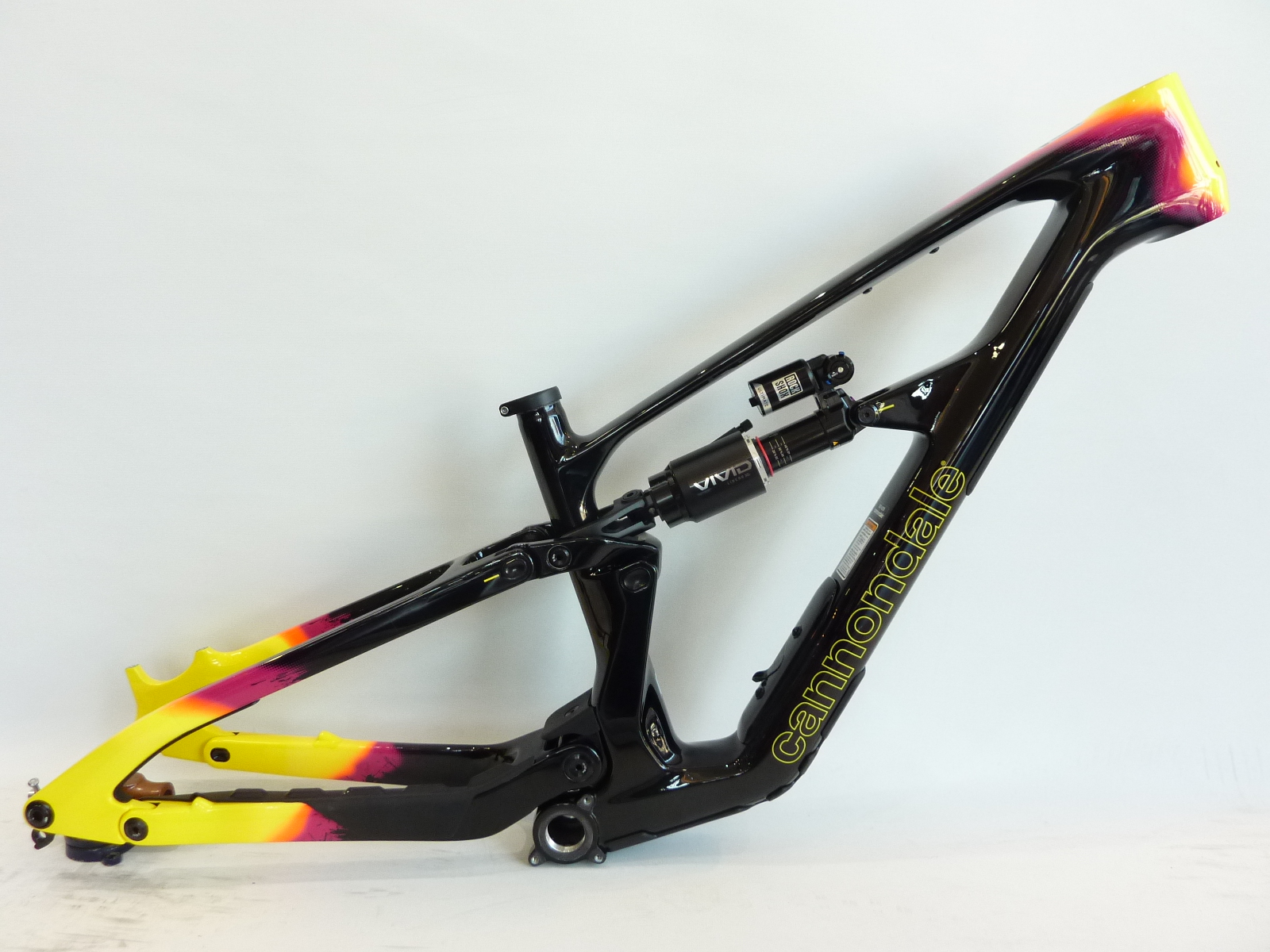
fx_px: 917
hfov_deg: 69.4
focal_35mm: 25
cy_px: 476
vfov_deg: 54.9
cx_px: 635
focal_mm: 4.1
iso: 200
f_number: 3.3
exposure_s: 1/30
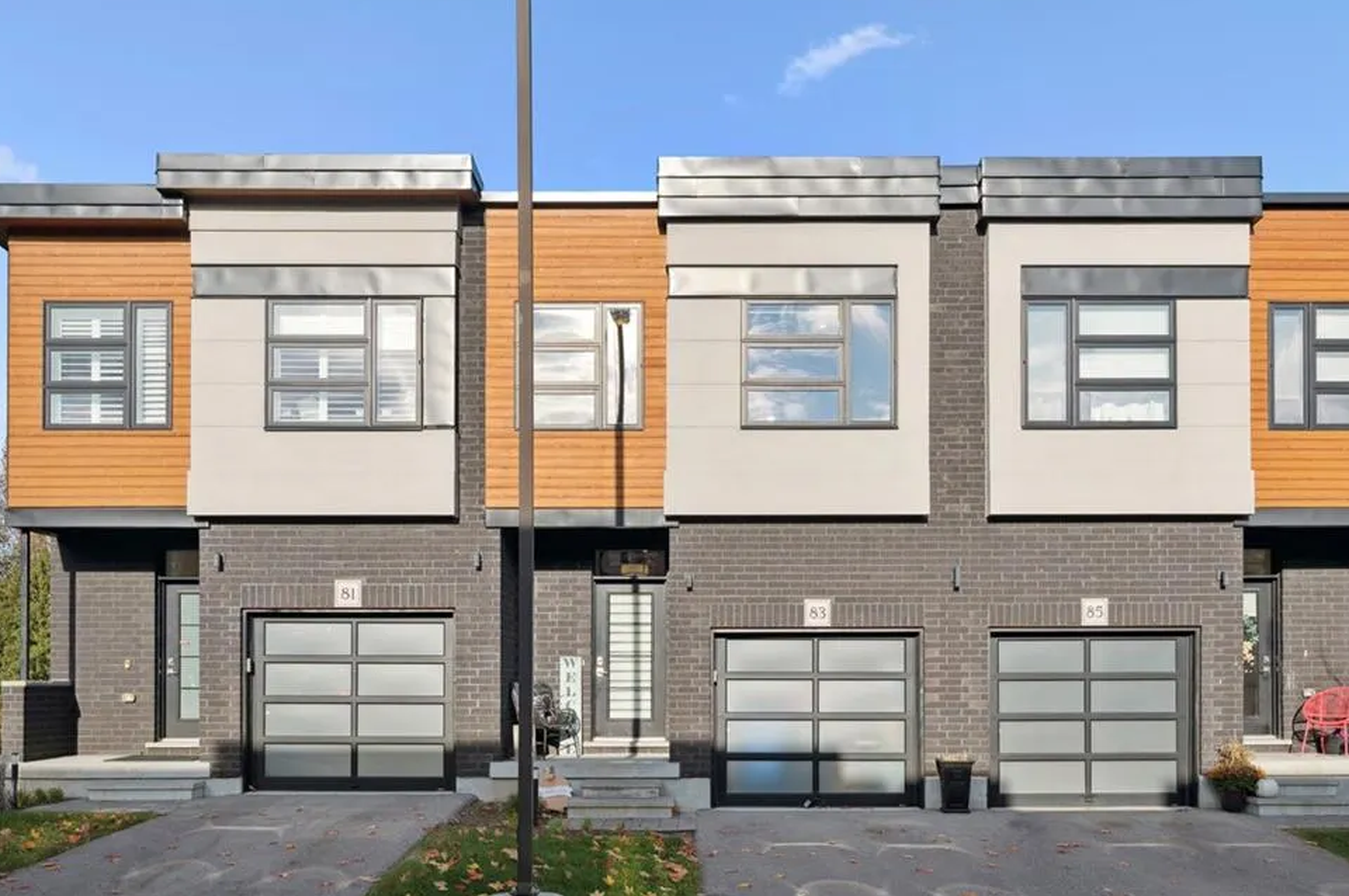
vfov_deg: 41.0
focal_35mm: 32
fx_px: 1198
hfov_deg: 58.8
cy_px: 454
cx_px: 686
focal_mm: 30
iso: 200
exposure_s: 1/800
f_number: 8
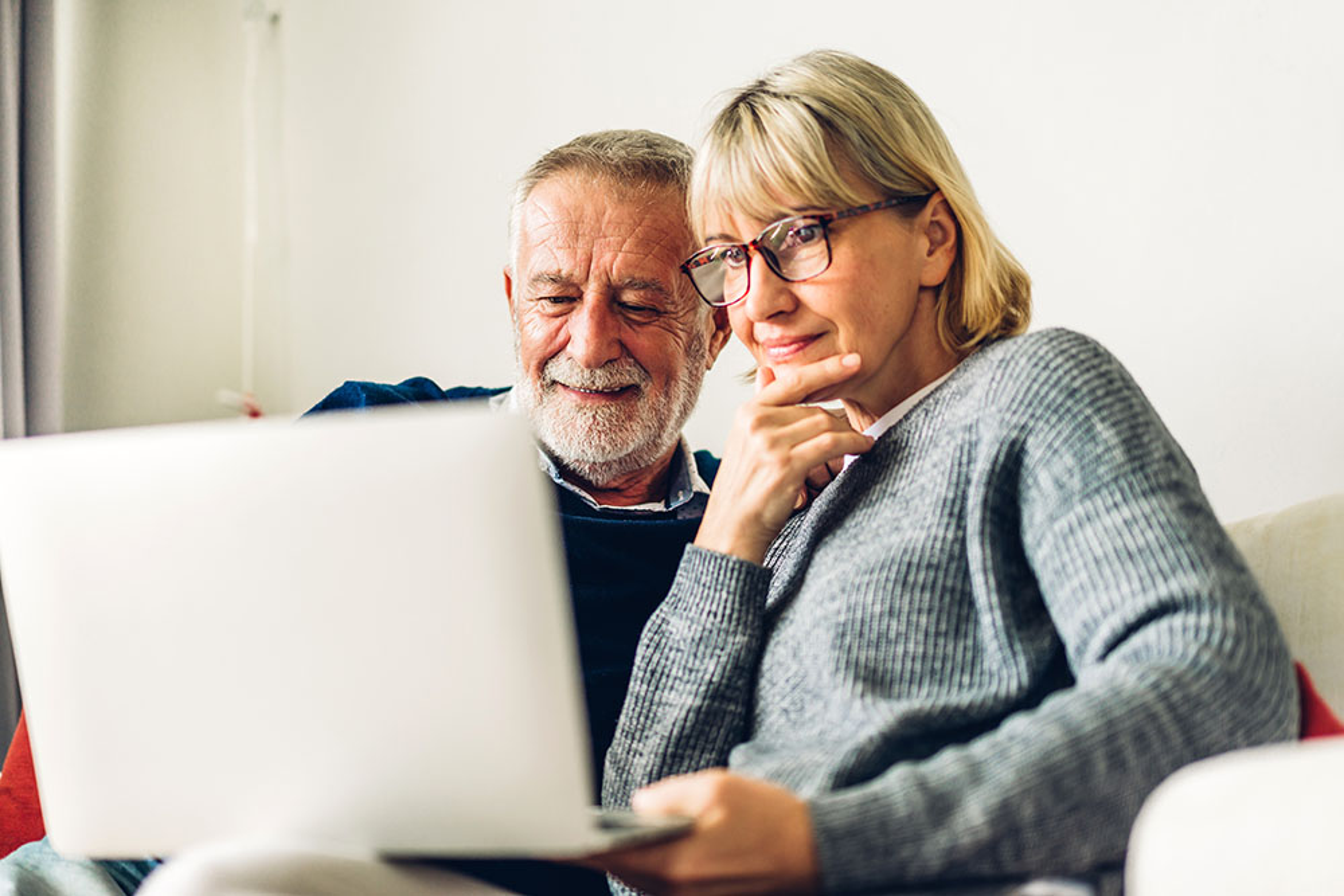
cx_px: 672
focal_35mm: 55
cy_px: 448
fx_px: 2053
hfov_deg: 36.2
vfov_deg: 24.6
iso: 200
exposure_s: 1/800
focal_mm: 55
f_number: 1.8
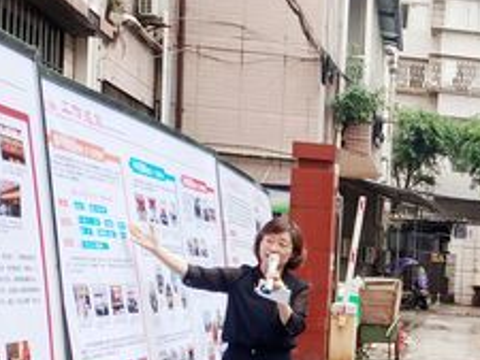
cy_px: 349
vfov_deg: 16.0
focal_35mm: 91
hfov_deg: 20.1
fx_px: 1263
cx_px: 591
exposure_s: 1/109
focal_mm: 4.5
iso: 100
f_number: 2
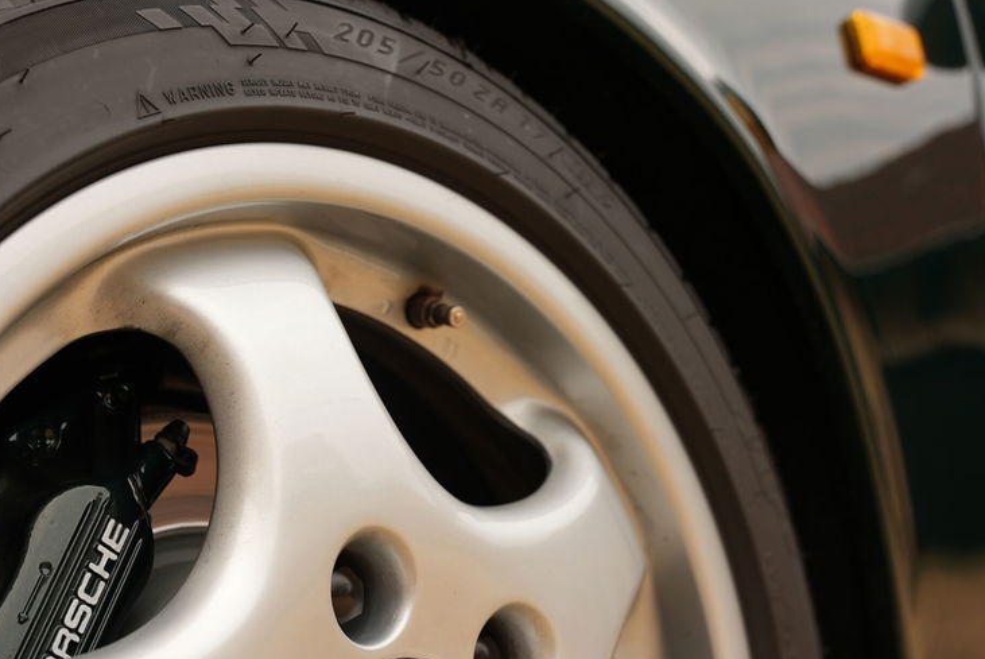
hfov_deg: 34.8
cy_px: 402
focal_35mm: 57
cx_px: 350
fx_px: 1561
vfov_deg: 23.8
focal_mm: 40.7
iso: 125
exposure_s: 1/60
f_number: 4
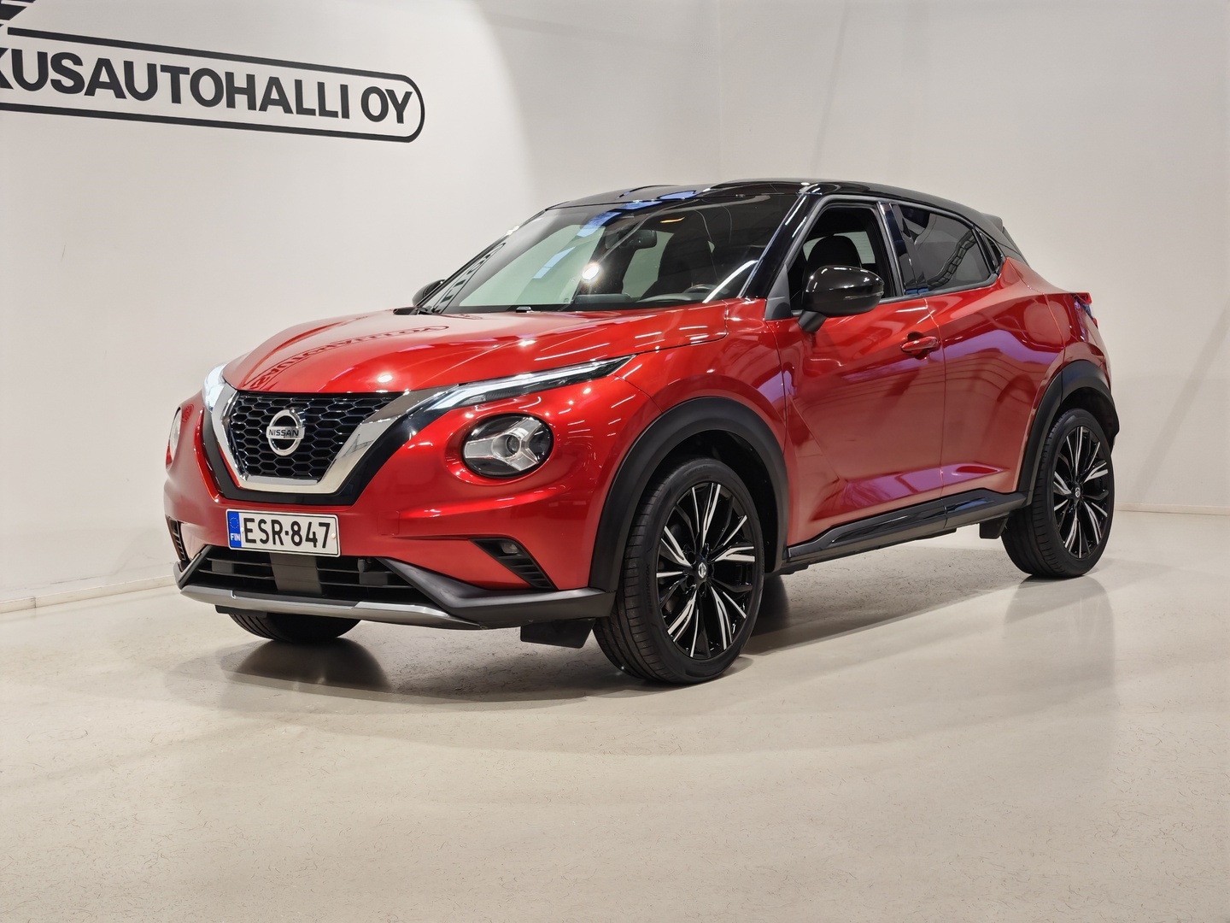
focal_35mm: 56
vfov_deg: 26.1
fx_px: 1990
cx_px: 615
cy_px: 462
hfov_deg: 34.3
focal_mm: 5.4
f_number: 1.6
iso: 125
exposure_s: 1/97
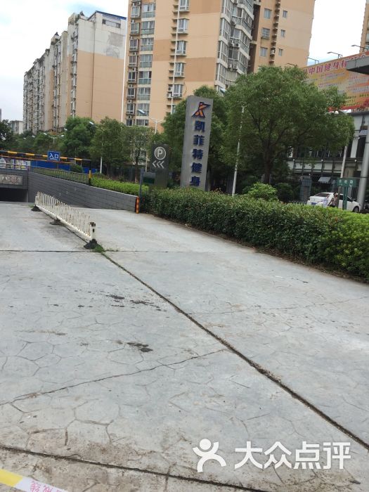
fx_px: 412
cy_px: 246
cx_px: 184
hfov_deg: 48.2
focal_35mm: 29
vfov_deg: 61.7
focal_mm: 4.15
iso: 32
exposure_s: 1/682
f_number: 2.2
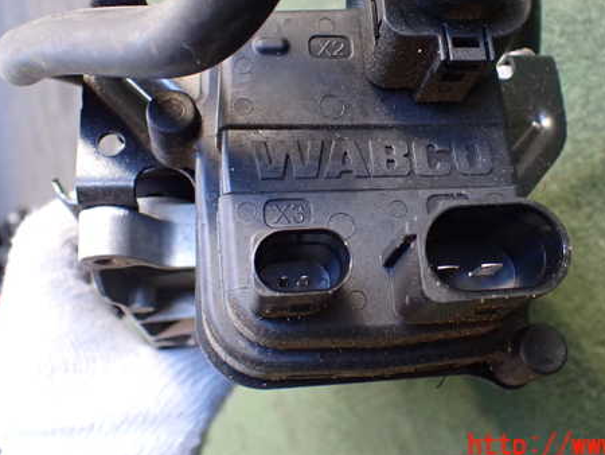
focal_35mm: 40
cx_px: 368
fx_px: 699
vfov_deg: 35.7
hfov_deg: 46.5
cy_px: 160
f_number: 2.3
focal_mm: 5.4
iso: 500
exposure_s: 1/125
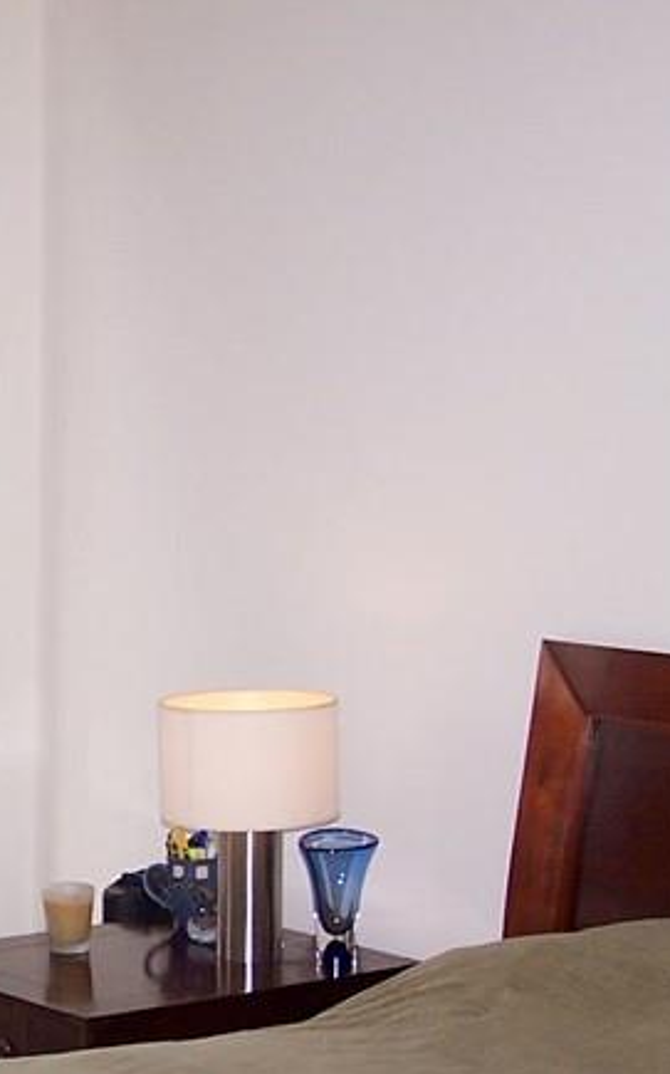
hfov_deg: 13.5
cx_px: -49
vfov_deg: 21.8
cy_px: 690
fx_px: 2777
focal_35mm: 95
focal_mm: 6.3
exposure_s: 1/60
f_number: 2.8
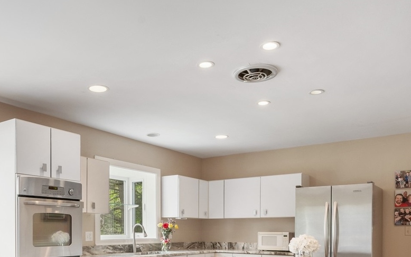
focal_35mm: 34
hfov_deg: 56.4
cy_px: 232
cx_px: 169
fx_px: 381
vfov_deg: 35.1
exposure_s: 1/20
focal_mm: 16
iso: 200
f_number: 8
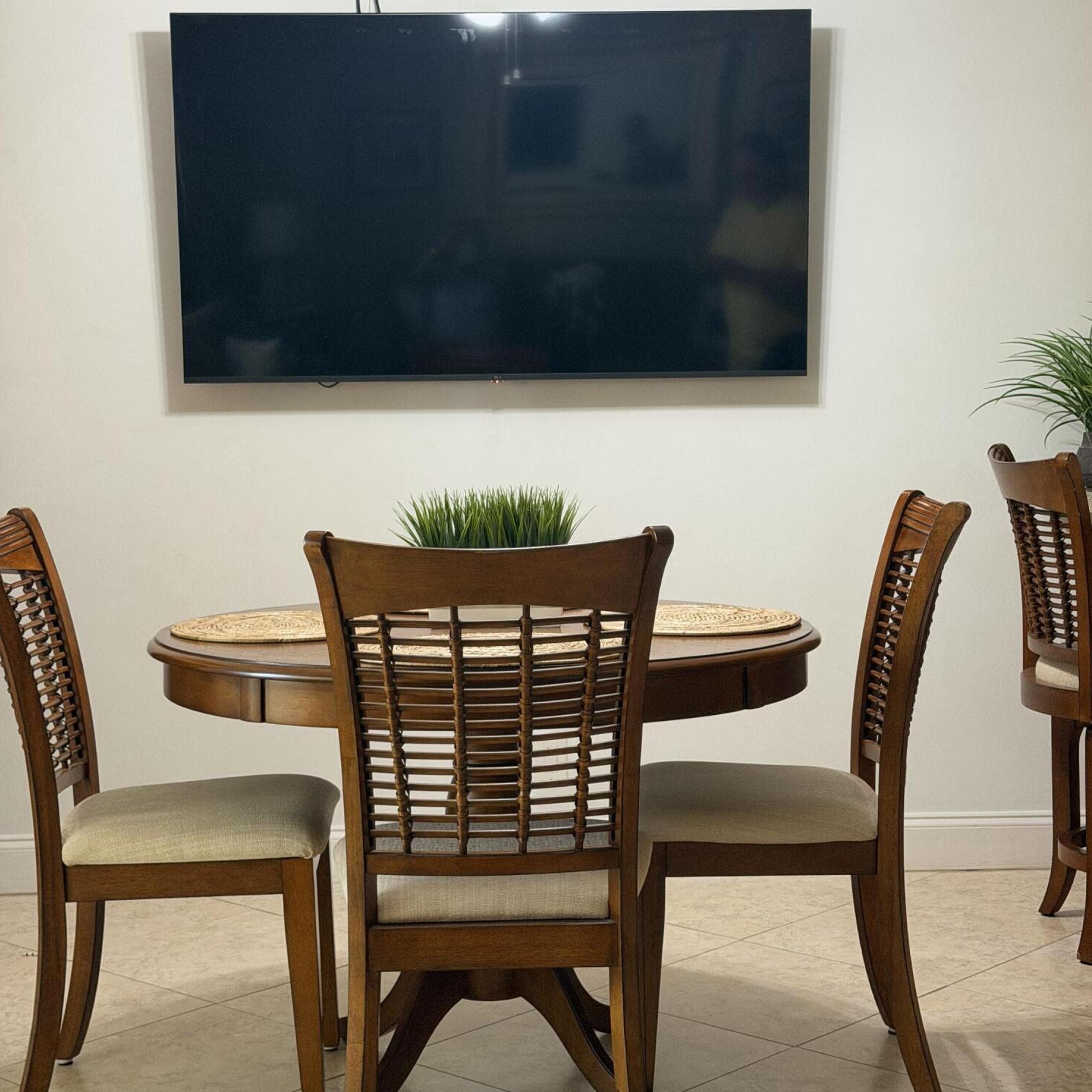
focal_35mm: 57
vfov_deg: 30.0
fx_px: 2034
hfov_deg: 30.0
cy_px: 517
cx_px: 543
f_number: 1.78
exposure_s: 1/40
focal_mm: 6.76
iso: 250
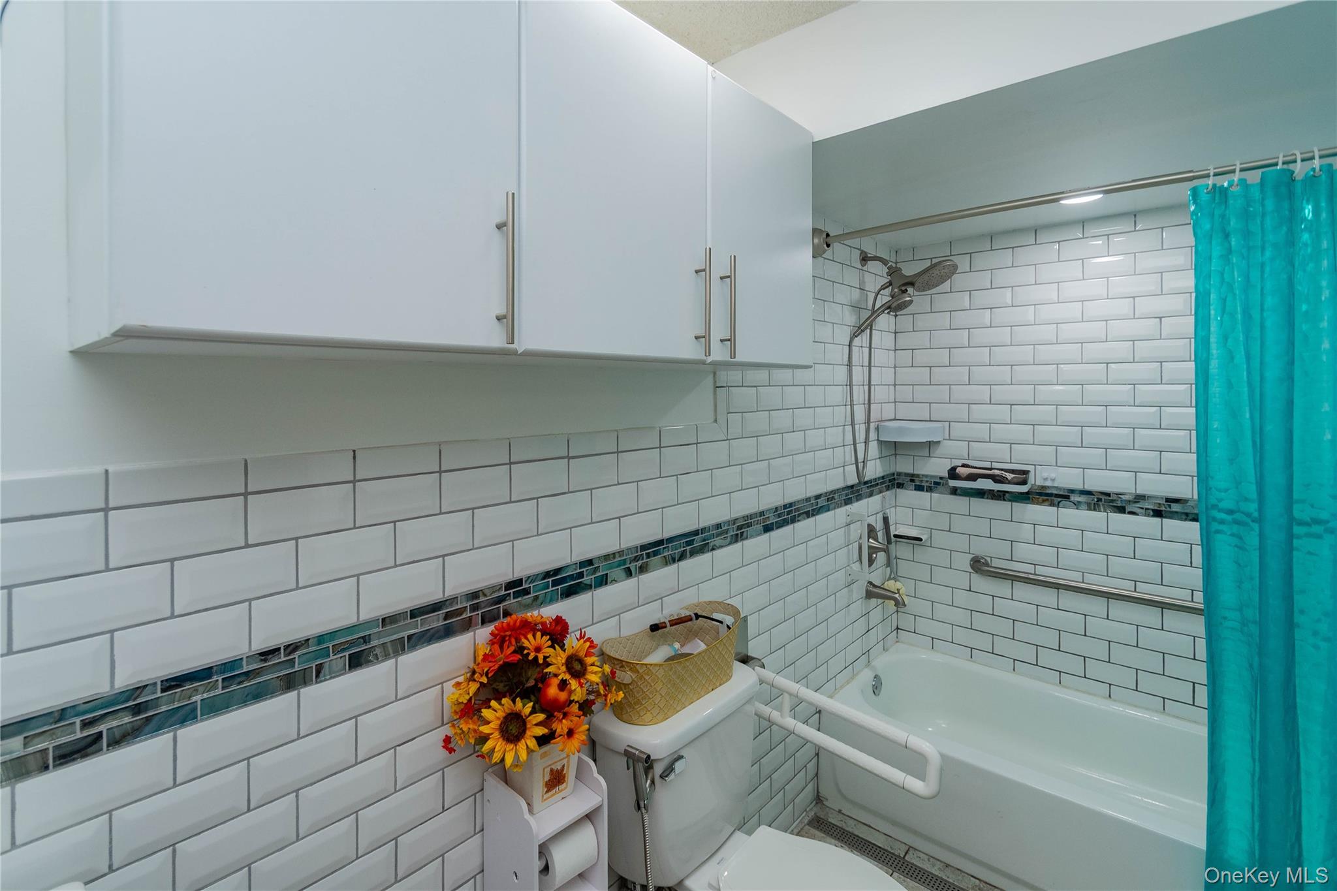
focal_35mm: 15
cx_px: 668
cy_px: 446
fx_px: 557
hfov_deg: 100.4
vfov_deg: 77.3
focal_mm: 10
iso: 560
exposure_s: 1/60
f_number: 5.6
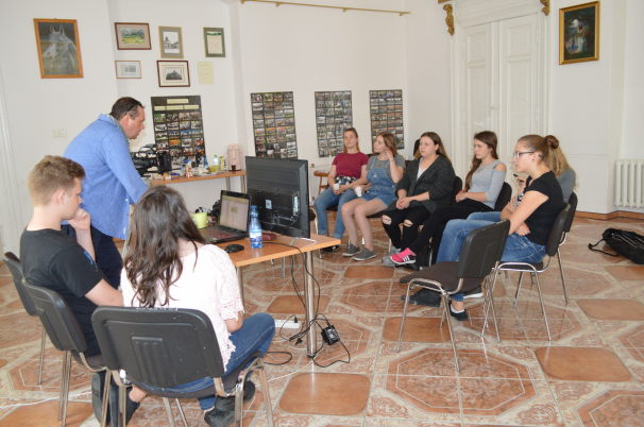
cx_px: 322
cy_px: 214
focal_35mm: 30
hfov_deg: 62.0
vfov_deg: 43.5
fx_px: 536
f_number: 5
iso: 800
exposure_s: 1/100
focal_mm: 20
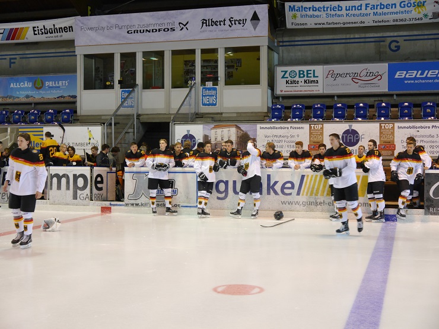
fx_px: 659
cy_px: 164
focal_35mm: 52
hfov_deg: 36.8
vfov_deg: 28.0
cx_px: 220
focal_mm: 26
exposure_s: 1/60
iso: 800
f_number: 4.7
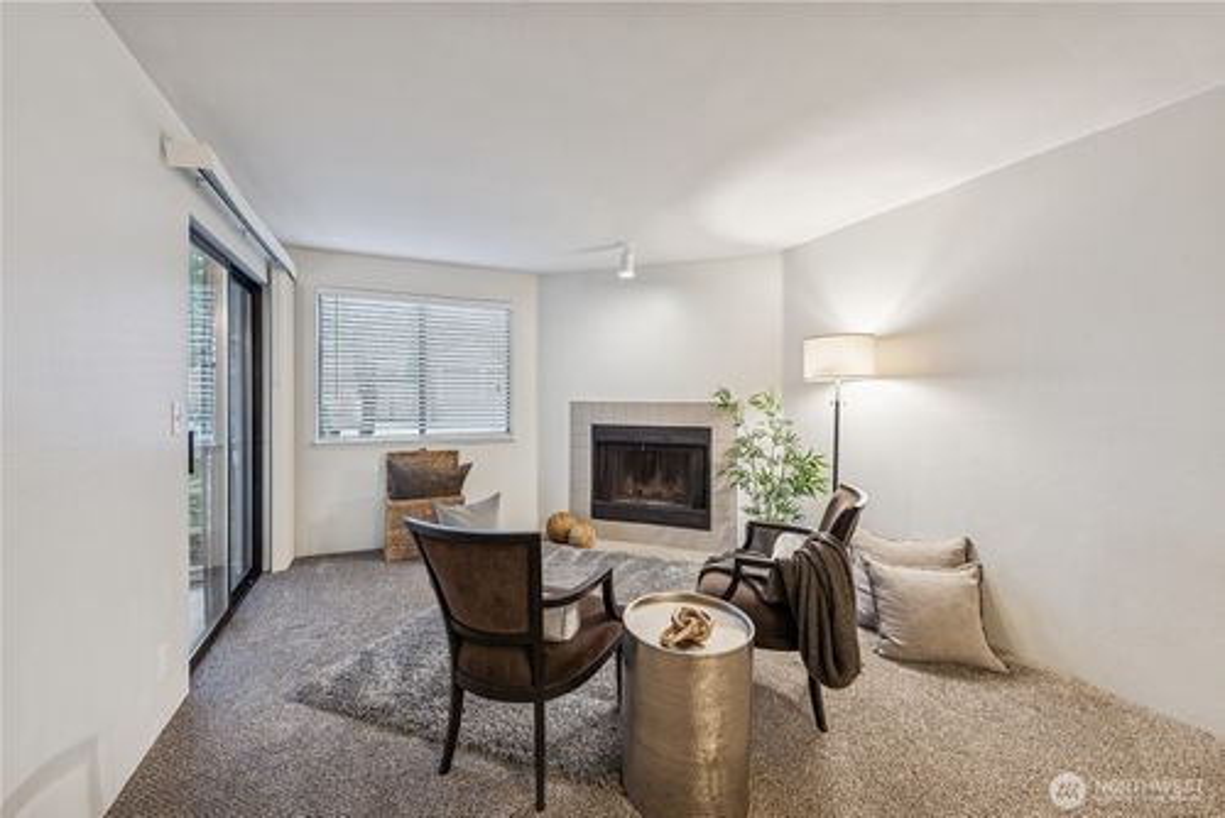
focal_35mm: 14
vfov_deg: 81.3
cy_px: 409
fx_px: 477
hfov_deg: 104.2
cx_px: 612
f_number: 8
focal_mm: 14
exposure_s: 1/1.67
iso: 200
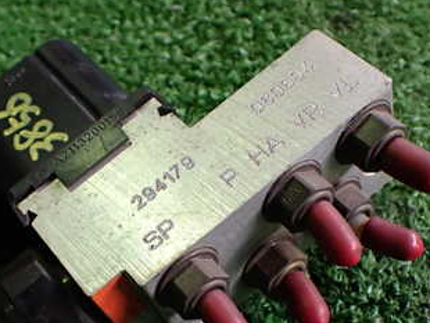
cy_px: 262
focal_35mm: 58
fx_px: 721
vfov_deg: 24.8
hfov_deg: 33.1
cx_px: 165
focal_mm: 5.4
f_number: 2.3
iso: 500
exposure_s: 1/125
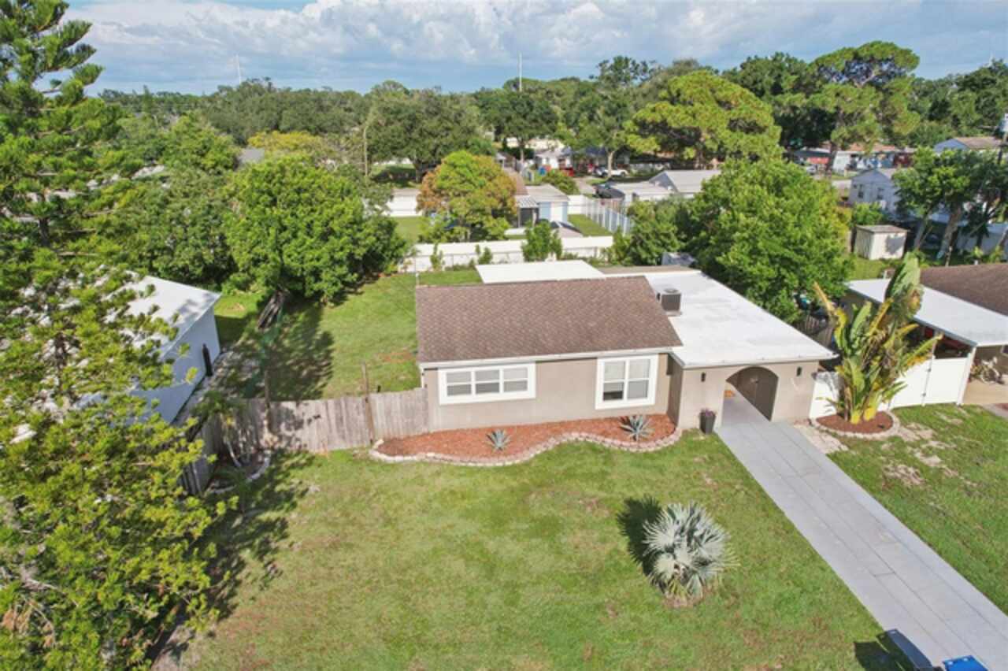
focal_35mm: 22
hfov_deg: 78.6
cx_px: 504
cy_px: 336
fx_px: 616
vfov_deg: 57.2
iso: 150
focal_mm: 8.38
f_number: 2.8
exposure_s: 1/2500
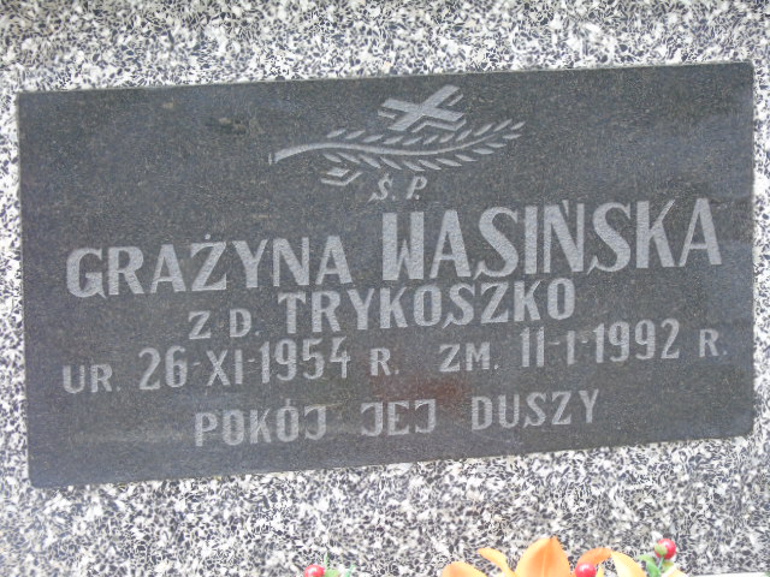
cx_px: 385
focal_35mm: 162
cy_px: 288
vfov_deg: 9.2
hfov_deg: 12.2
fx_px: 3604
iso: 400
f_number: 4.9
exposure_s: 1/125
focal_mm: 29
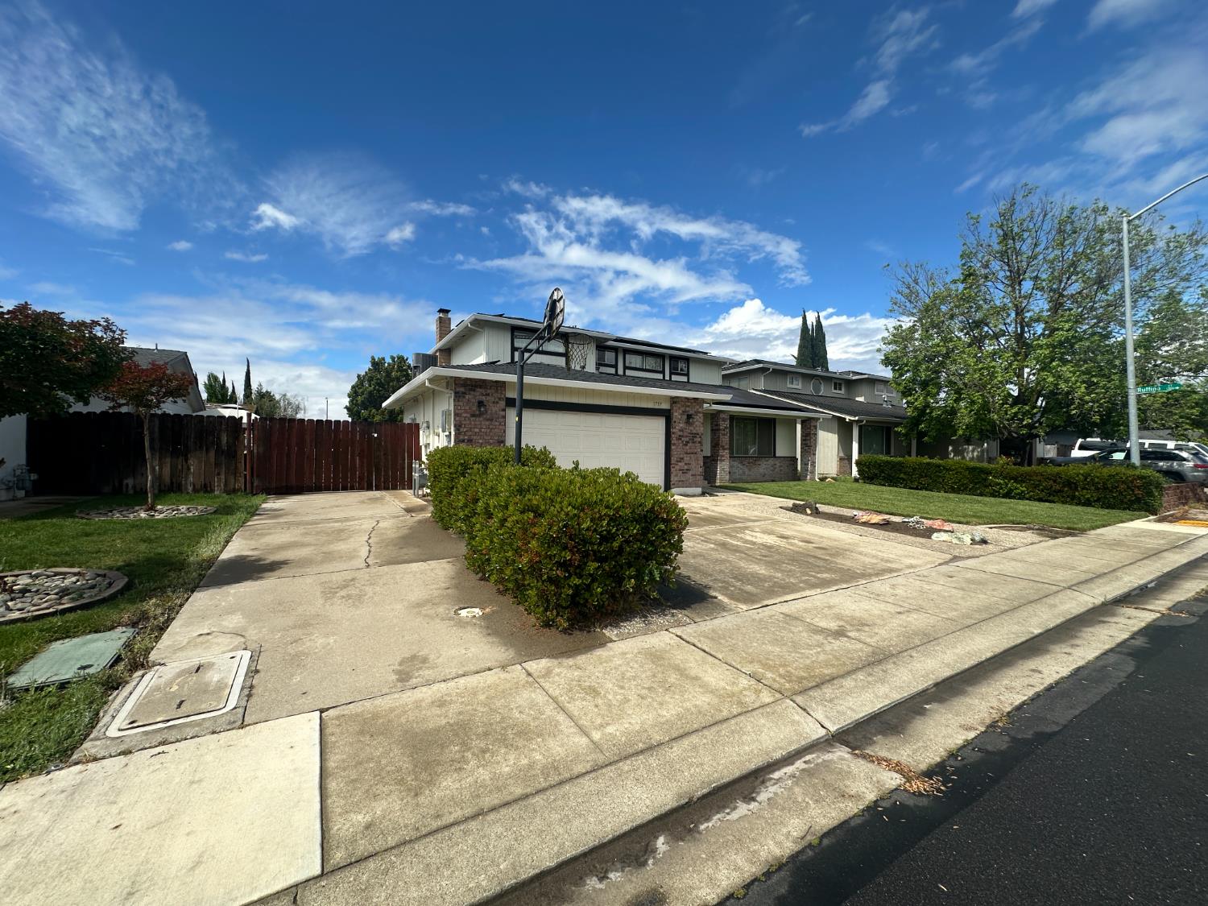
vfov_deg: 85.7
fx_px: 489
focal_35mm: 14
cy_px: 453
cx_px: 604
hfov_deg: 102.1
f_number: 2.2
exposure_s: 1/2353
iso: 50
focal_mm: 2.22
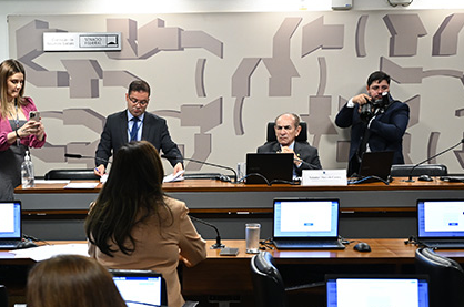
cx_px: 119
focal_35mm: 70
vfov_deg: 18.9
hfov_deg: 28.5
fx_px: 900
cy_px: 293
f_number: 3.5
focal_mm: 34
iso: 1250
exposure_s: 1/100
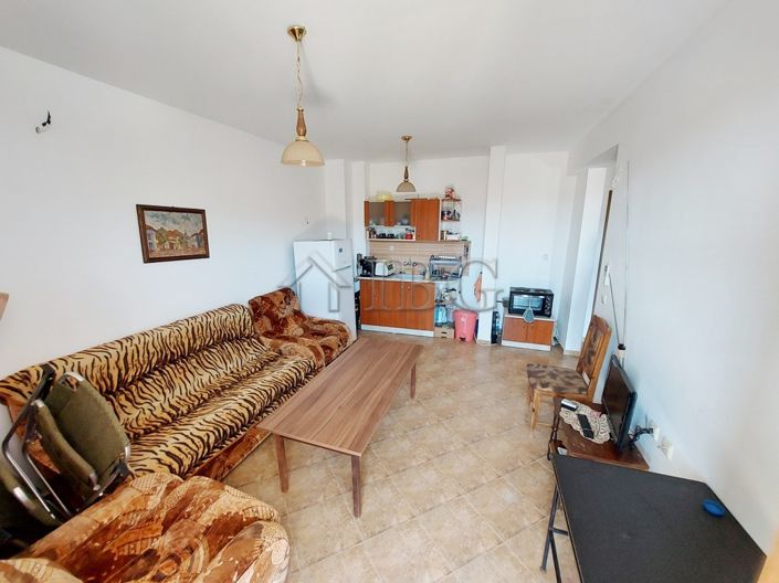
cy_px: 292
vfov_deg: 89.9
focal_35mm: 13
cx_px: 390
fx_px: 292
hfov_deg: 106.2
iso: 125
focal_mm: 1.74
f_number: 2.2
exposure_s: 1/50
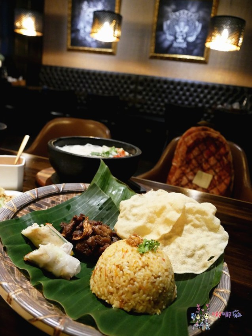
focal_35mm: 28
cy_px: 168
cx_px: 126
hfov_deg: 49.7
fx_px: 272
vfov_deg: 63.5
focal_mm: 14
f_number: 3.6
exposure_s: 1/40
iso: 3200
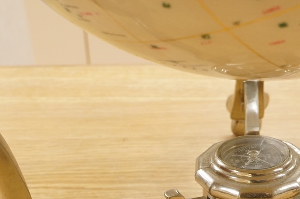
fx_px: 599
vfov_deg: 18.3
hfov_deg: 28.0
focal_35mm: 72
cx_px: 194
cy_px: 211
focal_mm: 28
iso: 4000
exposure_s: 1/80
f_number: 8
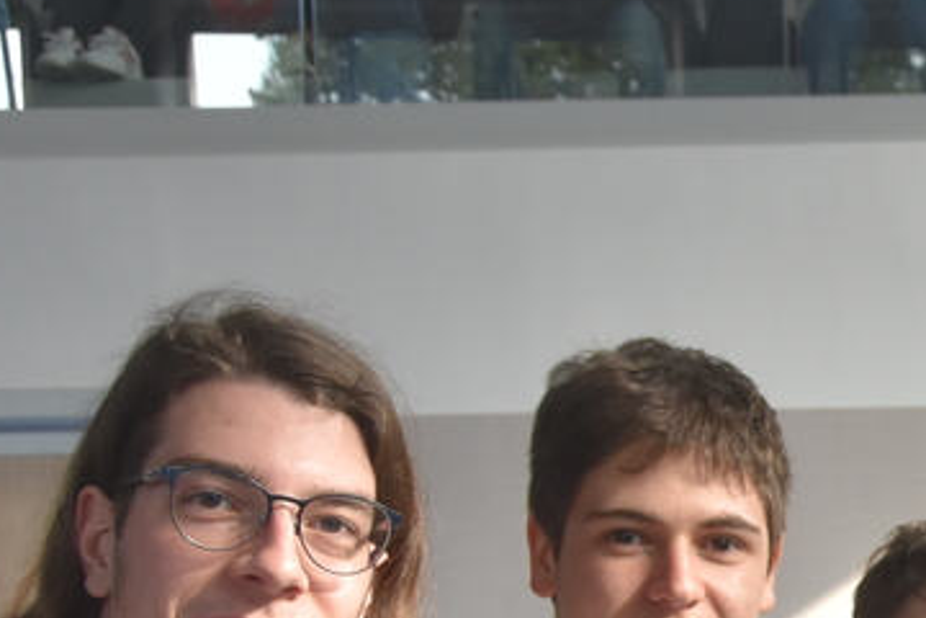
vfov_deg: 12.1
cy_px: 824
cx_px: 1322
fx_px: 2829
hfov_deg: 17.1
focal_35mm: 110
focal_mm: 22
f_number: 5.6
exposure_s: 1/125
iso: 800
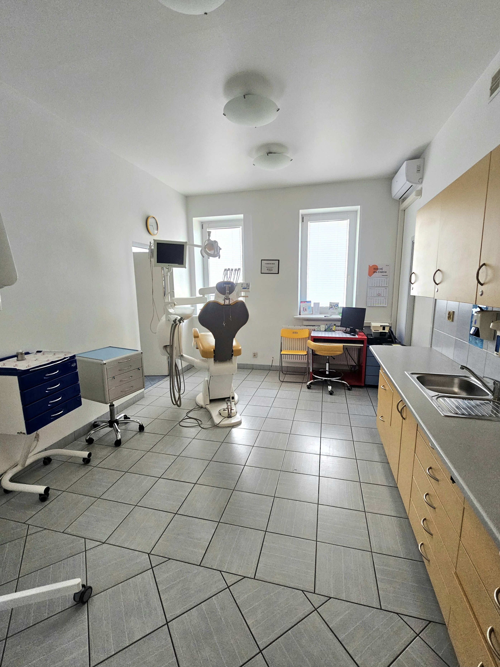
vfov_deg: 106.2
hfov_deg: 89.9
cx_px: 250
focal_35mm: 13
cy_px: 334
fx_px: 250
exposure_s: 1/50
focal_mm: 2.2
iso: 100
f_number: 2.2
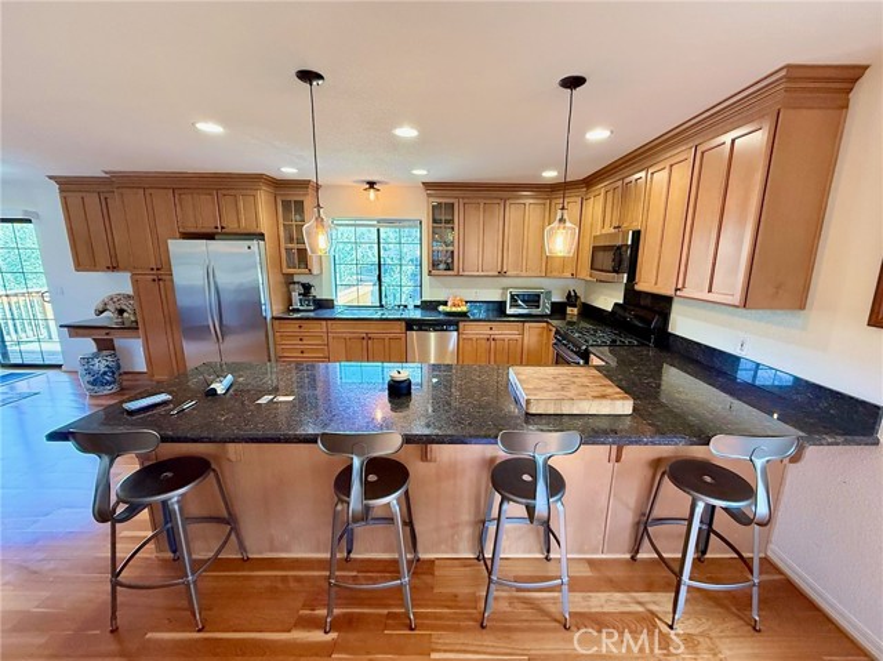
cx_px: 442
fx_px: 357
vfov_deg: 85.6
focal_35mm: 14
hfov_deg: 102.1
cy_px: 330
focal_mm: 2.22
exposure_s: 1/120
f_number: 2.2
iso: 500
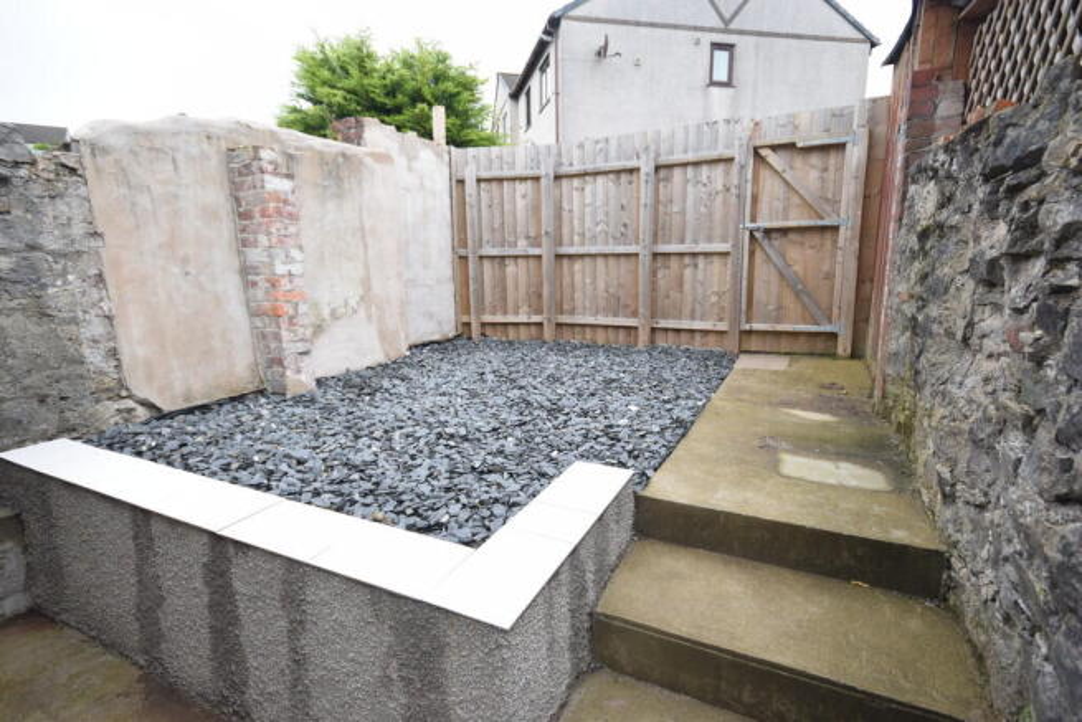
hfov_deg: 92.4
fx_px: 519
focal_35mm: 17
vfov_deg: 69.7
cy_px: 361
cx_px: 541
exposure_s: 1/200
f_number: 7.1
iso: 400
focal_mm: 11.5
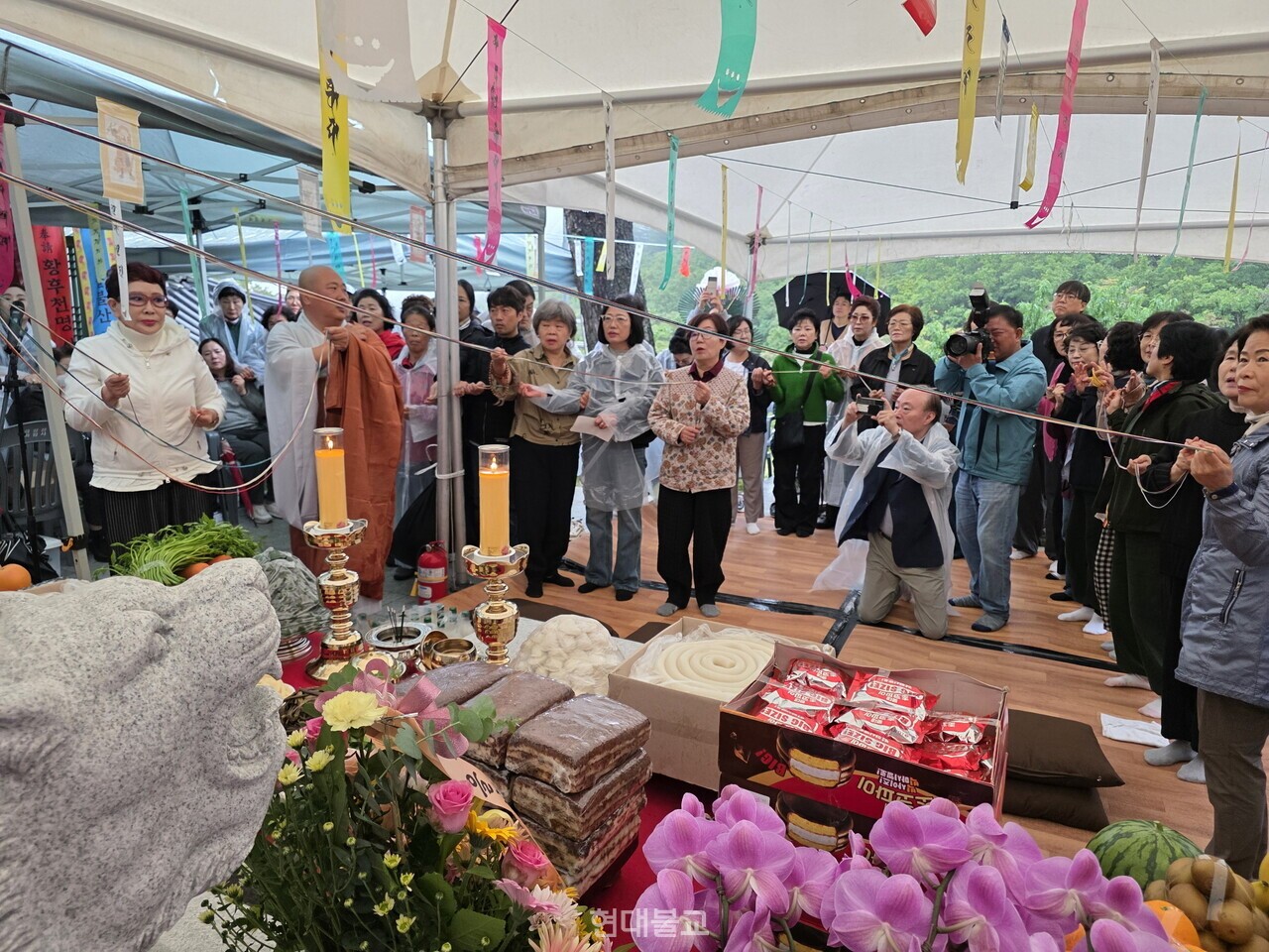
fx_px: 843
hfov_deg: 73.9
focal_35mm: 23
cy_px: 476
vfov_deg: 58.9
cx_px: 634
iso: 160
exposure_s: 1/180
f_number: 1.7
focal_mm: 6.3
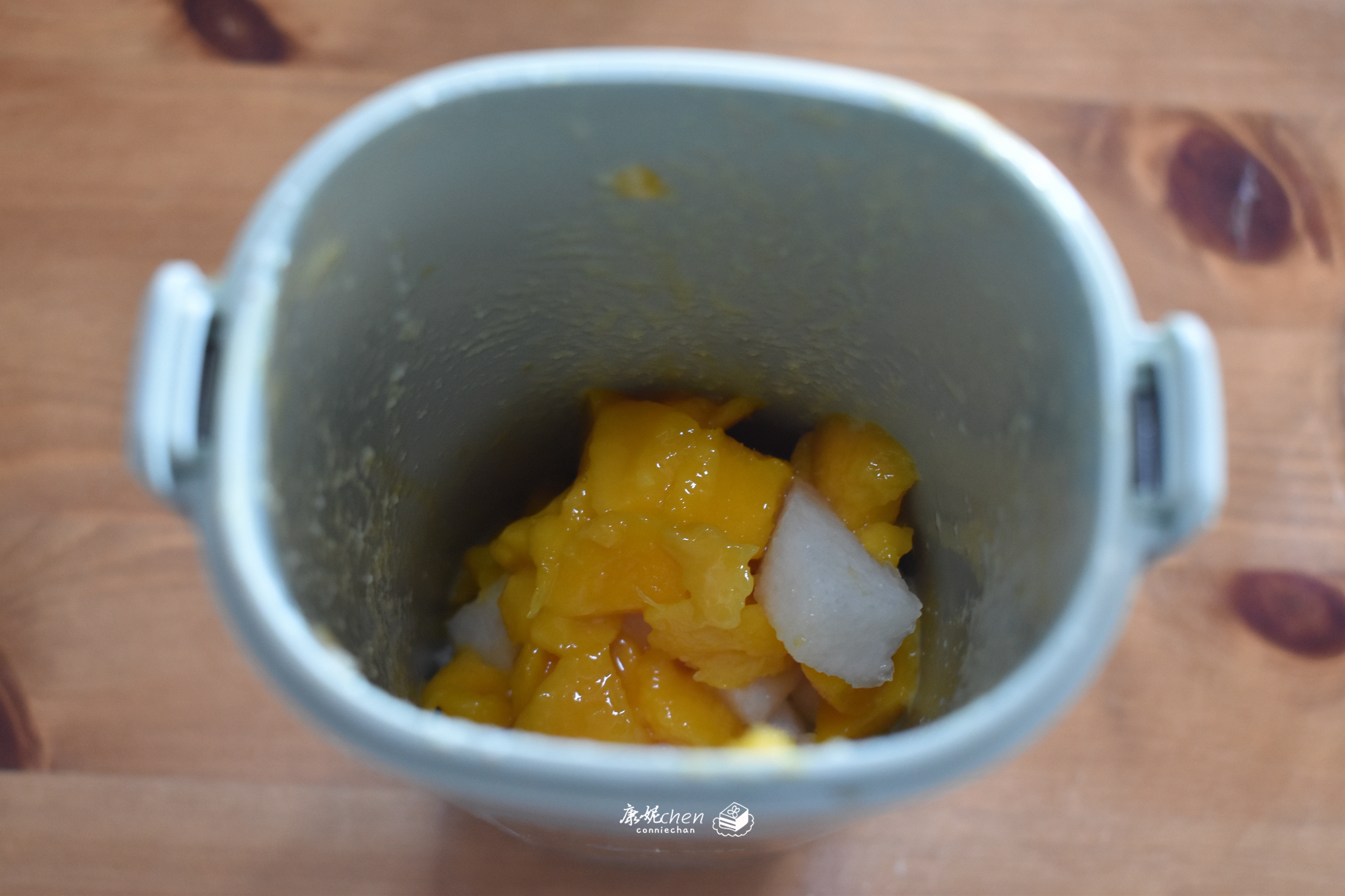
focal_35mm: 48
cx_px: 672
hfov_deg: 41.1
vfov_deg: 28.1
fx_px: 1793
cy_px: 448
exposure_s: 1/50
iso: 1250
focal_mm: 32
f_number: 5
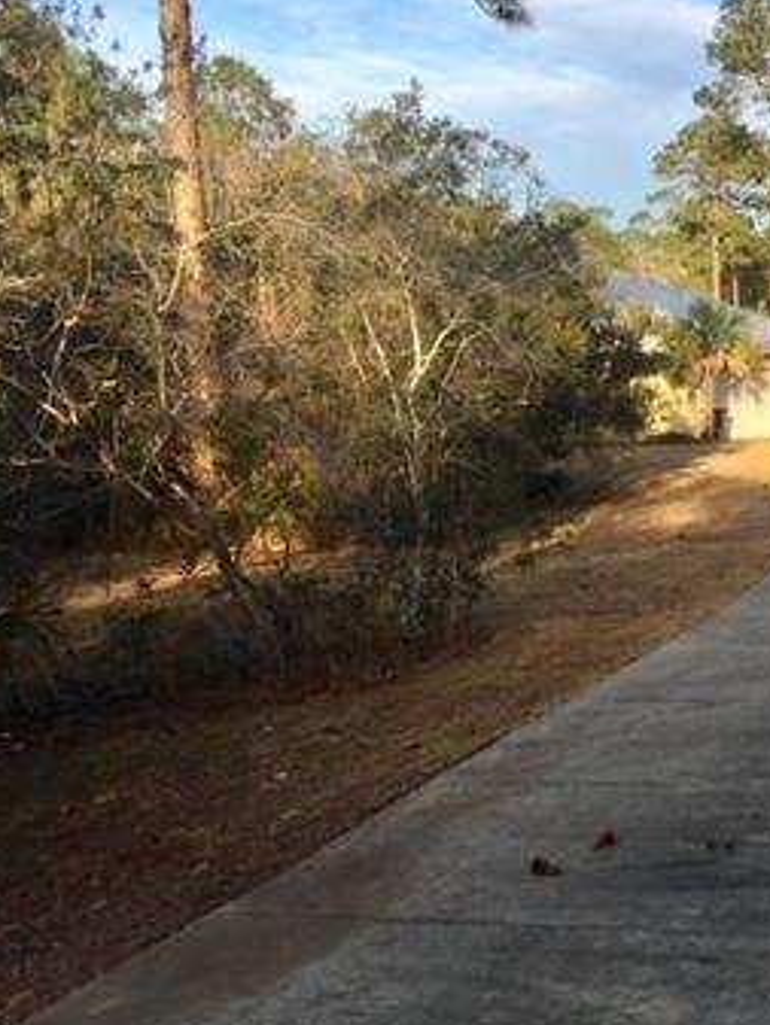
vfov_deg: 34.9
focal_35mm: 55
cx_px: 715
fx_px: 1630
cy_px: 557
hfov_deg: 25.6
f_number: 2.2
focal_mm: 4.15
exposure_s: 1/760
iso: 32
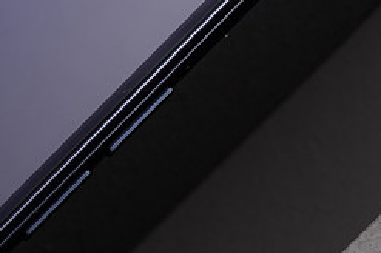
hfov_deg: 2.5
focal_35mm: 817
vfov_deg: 1.7
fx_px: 8635
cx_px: 182
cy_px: 228
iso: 63
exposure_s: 1/160
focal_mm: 105
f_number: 14
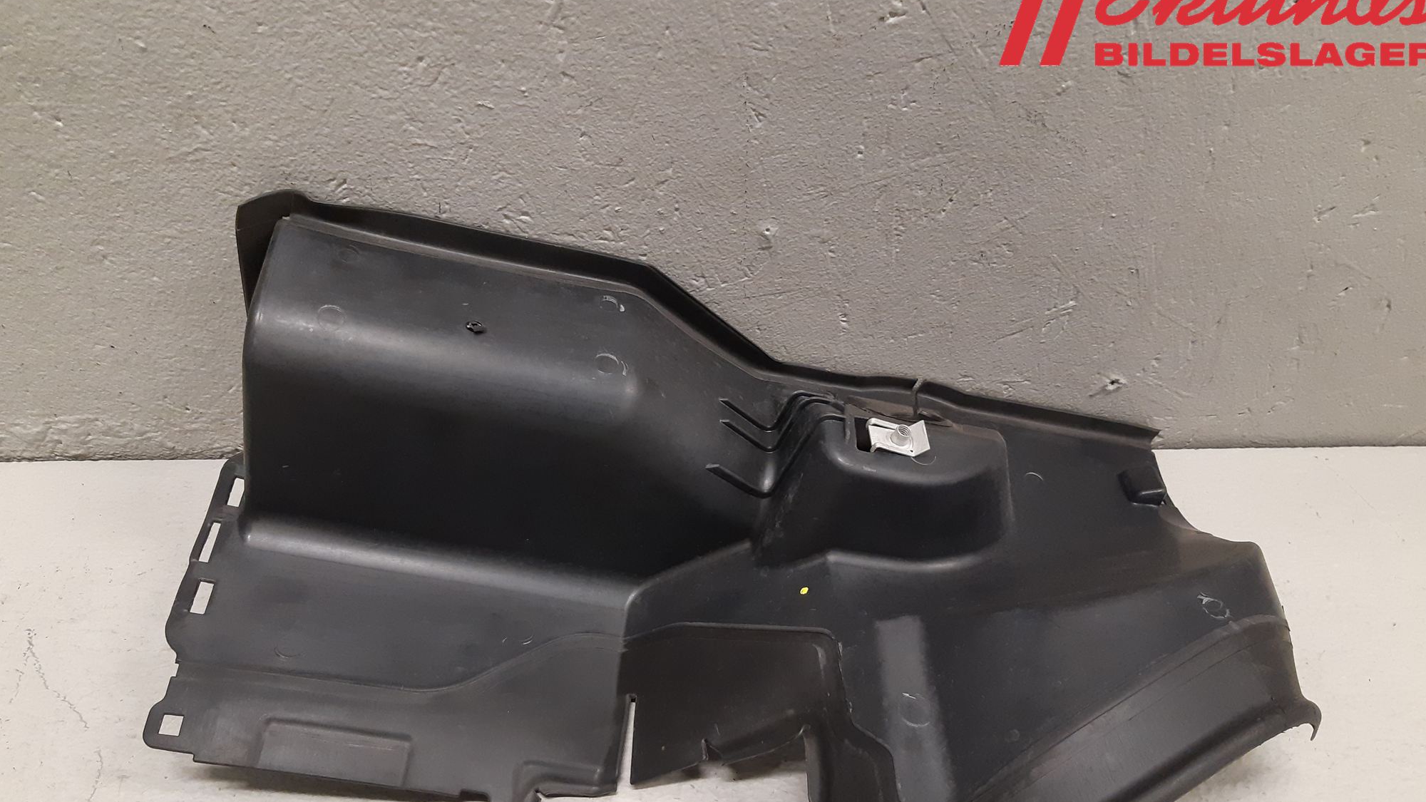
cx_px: 707
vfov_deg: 40.0
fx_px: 1097
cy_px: 493
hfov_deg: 66.1
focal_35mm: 29
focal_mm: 3.93
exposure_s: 1/50
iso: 200
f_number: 1.7
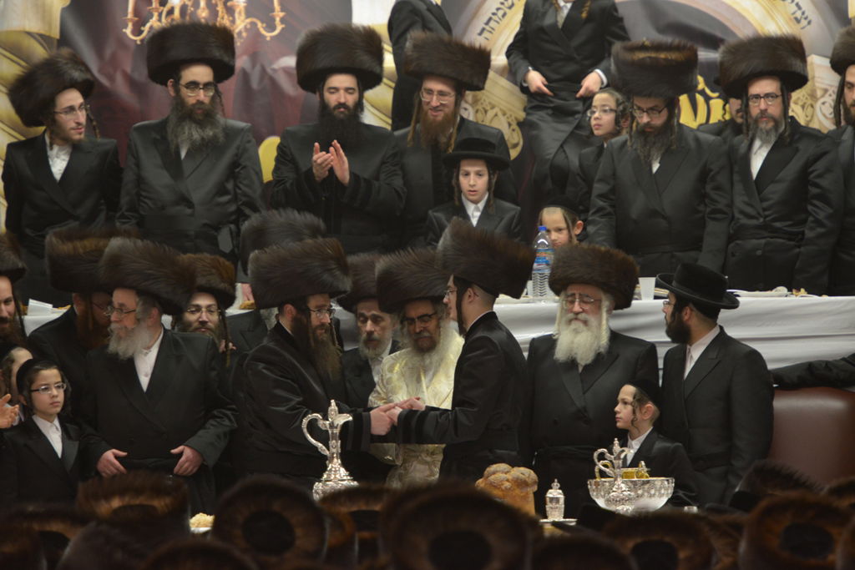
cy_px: 285
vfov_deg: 4.3
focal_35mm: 320
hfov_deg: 6.4
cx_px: 428
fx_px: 7601
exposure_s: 1/125
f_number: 5.6
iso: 1600
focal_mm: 320
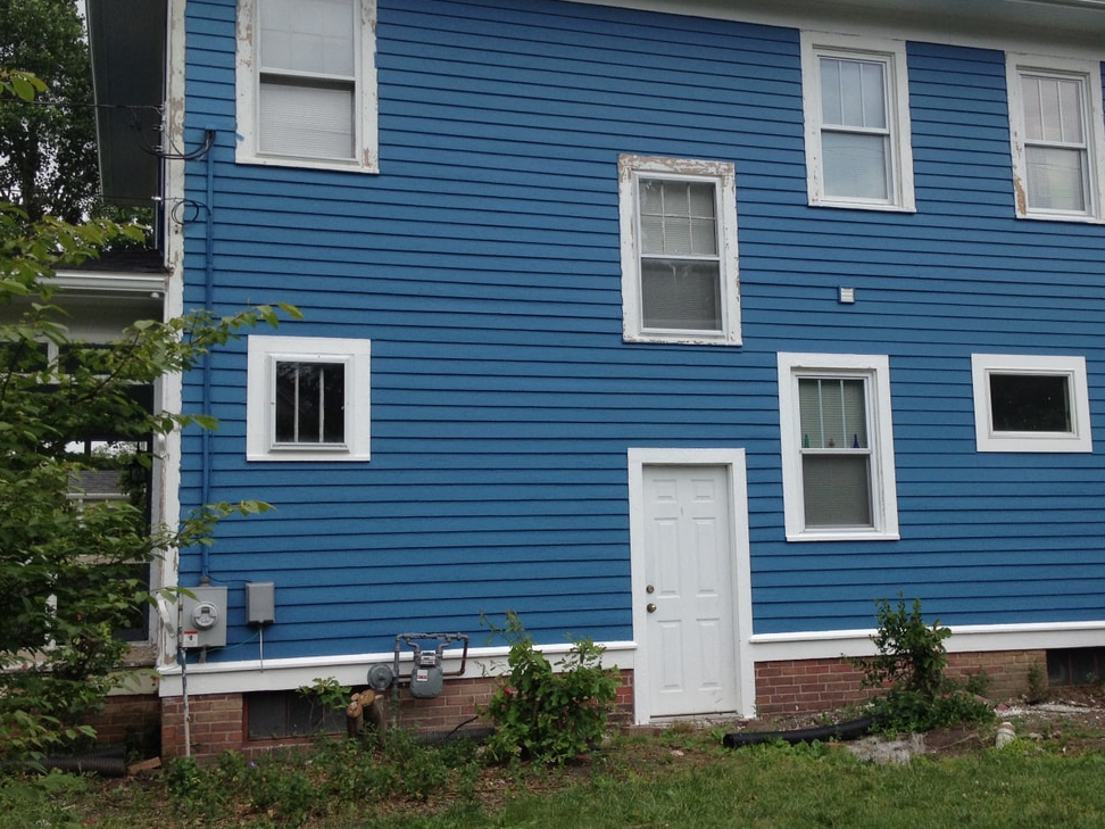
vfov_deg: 30.3
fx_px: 1532
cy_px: 400
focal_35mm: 48
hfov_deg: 39.5
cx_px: 671
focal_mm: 4.28
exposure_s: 1/1314
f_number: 2.4
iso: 50
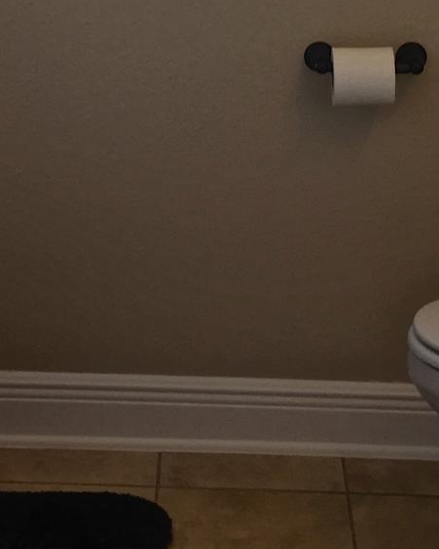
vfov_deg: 18.3
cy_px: -60
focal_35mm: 101
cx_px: 145
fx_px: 1642
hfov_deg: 15.2
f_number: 2.2
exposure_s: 1/40
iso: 32
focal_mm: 4.15
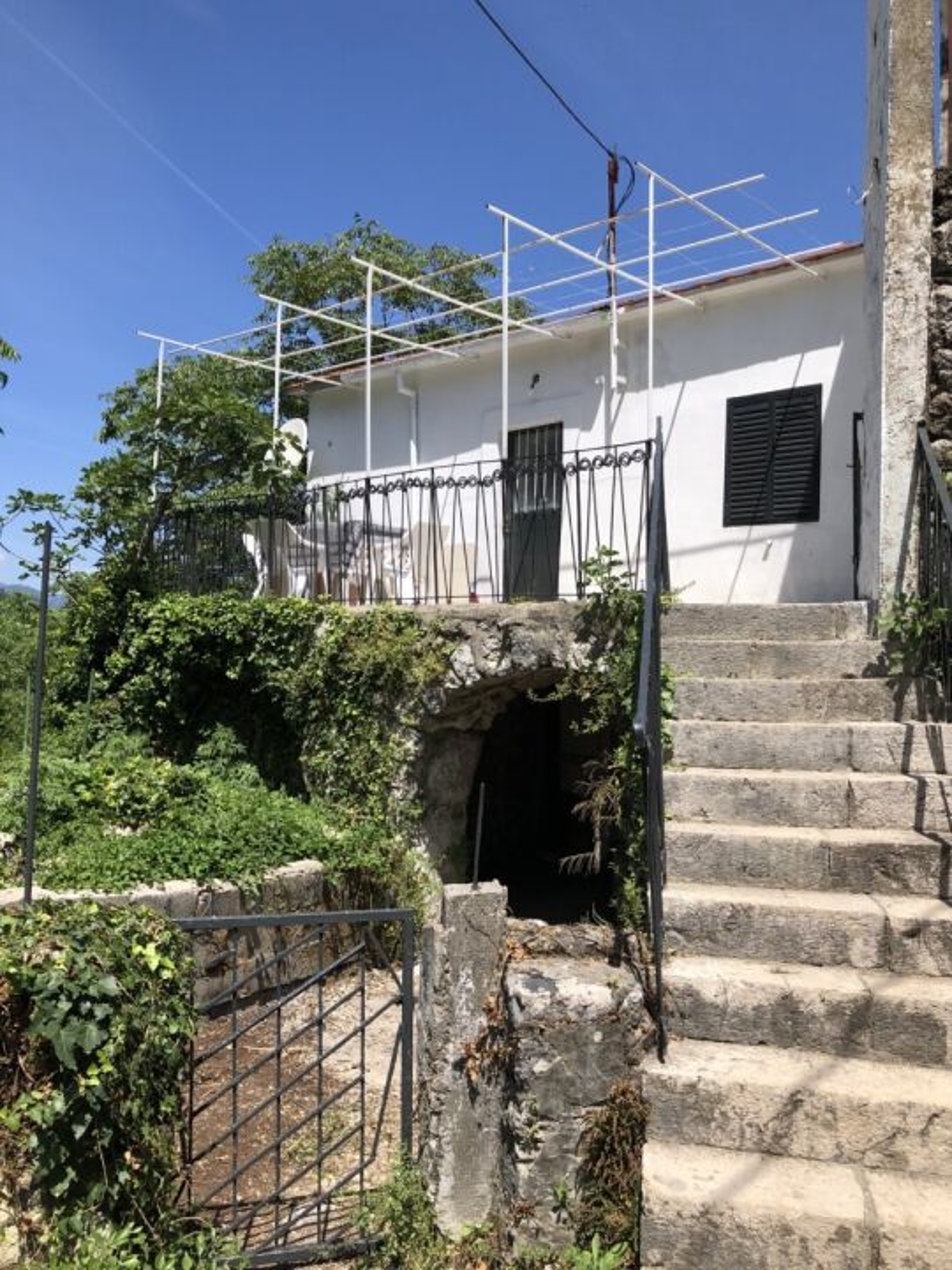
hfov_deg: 49.7
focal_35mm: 28
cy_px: 635
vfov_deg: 63.4
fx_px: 1027
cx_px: 476
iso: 20
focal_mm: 4
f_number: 1.8
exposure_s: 1/2088
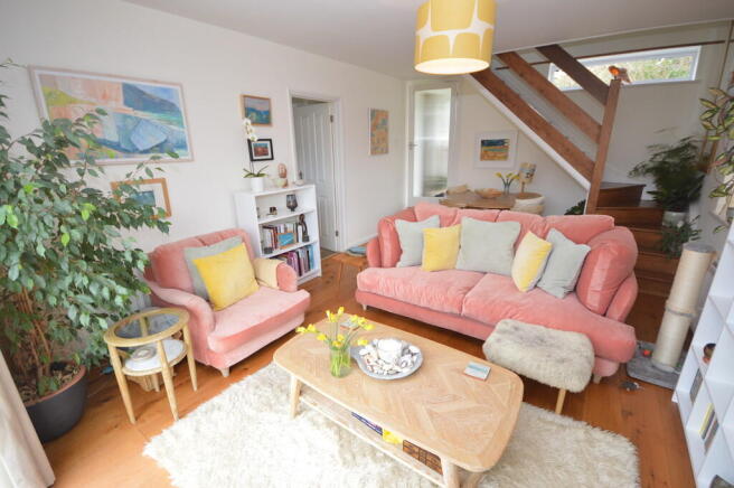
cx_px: 367
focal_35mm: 15
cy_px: 244
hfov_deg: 100.4
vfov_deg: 77.2
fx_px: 306
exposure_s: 1/80
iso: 400
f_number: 4.5
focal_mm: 10
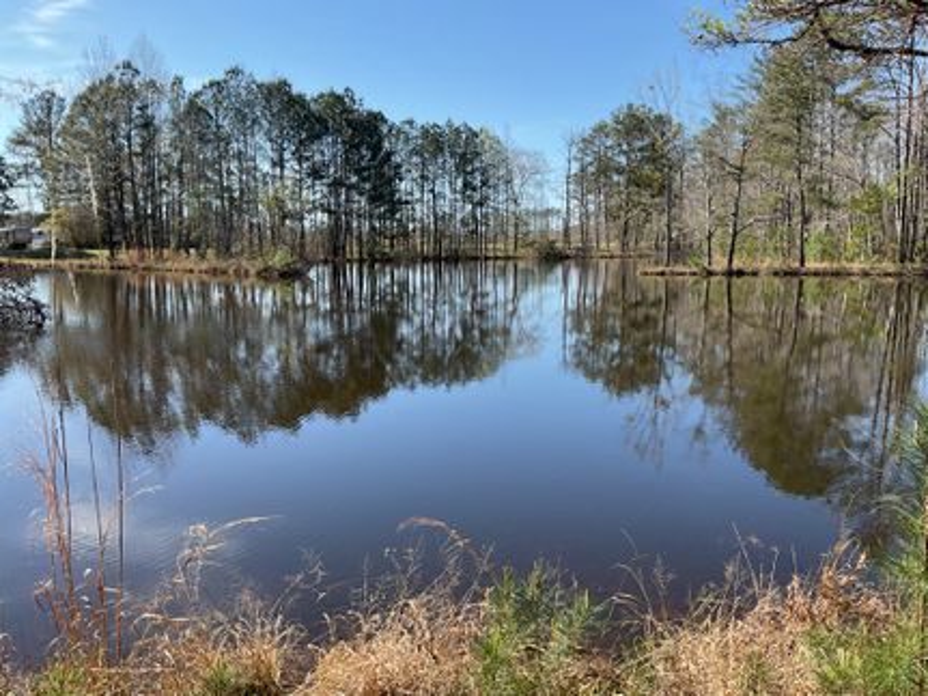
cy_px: 348
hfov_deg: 61.7
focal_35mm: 29
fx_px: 777
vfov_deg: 48.2
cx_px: 464
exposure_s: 1/929
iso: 16
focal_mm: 3
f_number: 1.8
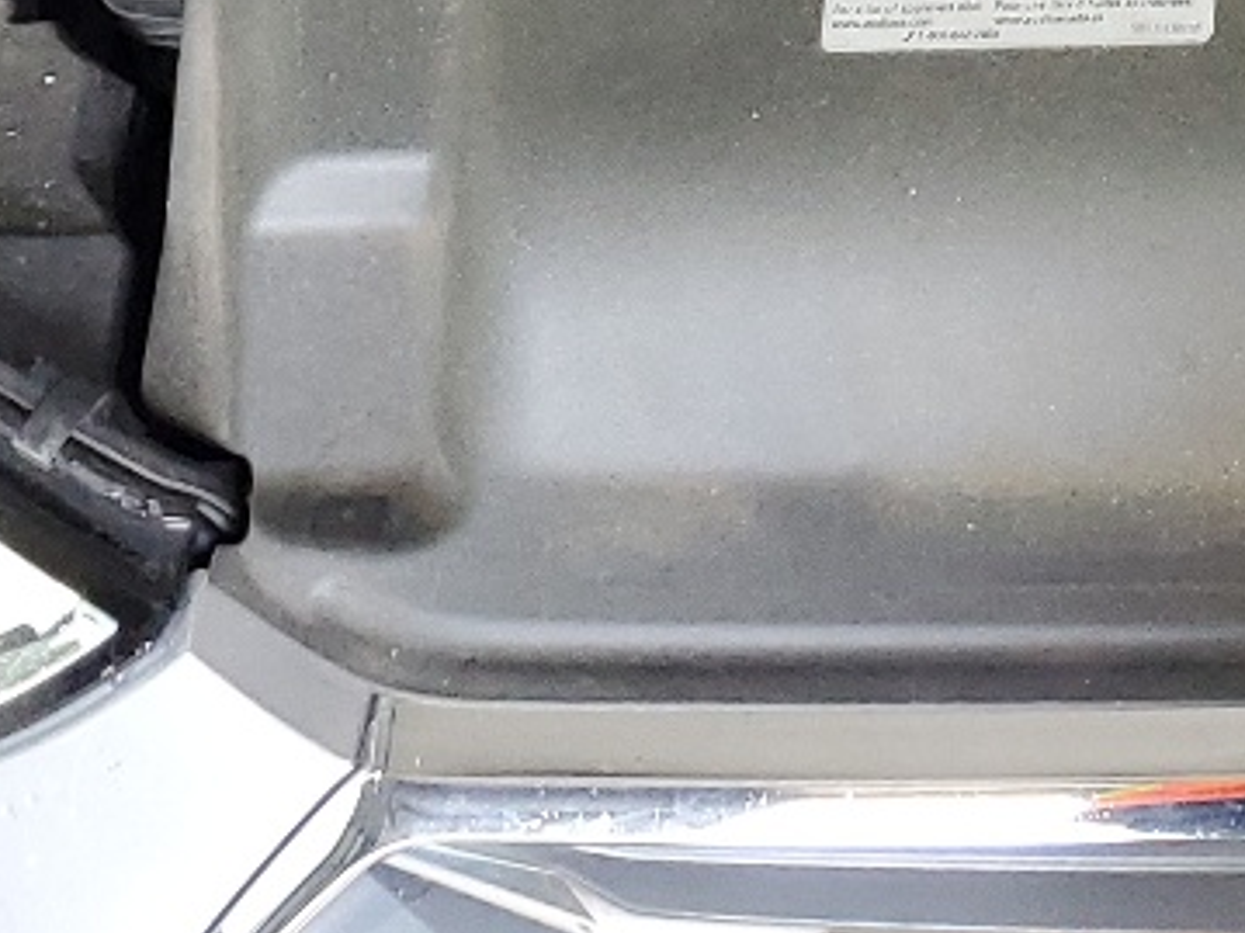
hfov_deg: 15.9
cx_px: 1710
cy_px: -902
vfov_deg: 11.5
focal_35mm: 116
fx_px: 4171
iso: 167
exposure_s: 1/60.2
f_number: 1.5
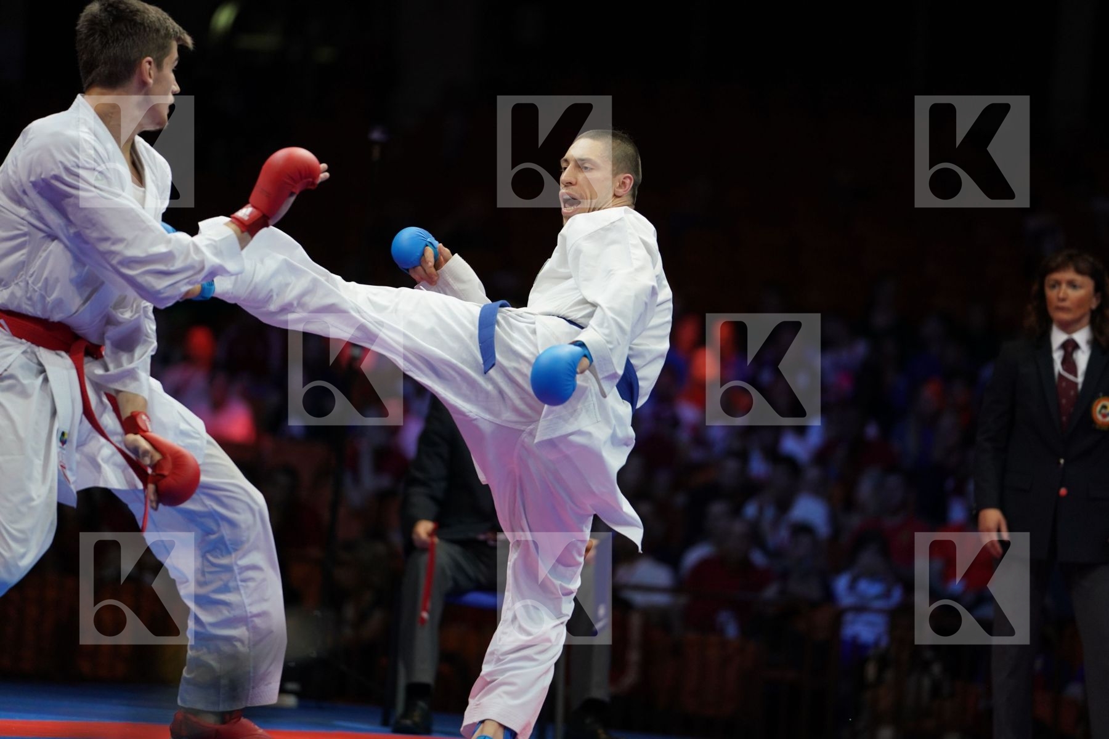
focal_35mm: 200
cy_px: 370
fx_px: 6161
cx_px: 554
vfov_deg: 6.9
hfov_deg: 10.3
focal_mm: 200
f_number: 2.8
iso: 1250
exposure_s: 1/1000
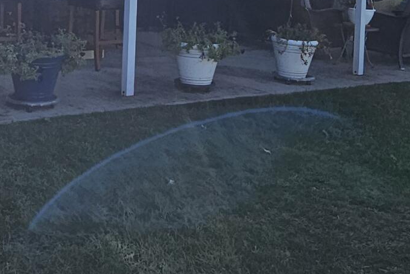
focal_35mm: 60
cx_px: 117
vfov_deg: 21.4
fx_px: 683
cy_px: -35
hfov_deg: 32.9
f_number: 2.2
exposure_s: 1/1623
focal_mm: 2.2
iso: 50
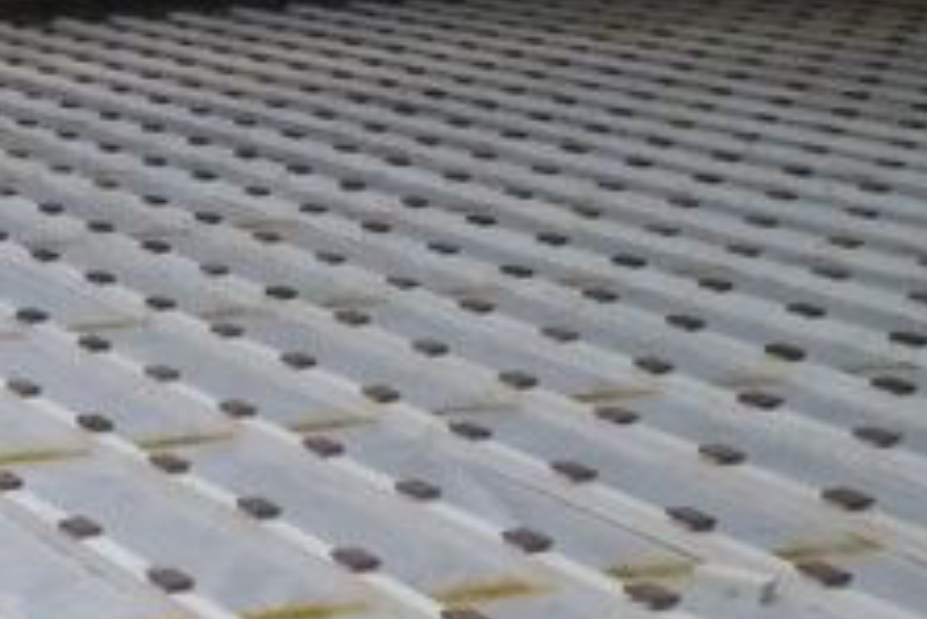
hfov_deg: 19.3
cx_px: -299
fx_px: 2499
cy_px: 777
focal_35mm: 97
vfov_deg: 13.7
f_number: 2.2
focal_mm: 3.83
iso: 645
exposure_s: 1/20
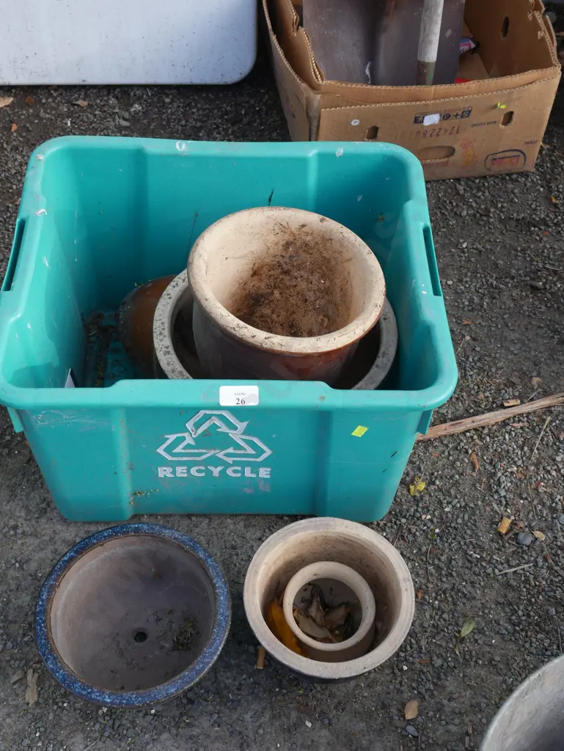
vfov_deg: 46.8
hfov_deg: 36.0
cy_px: 376
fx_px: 868
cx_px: 282
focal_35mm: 40
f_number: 6.3
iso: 200
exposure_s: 1/160
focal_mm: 20
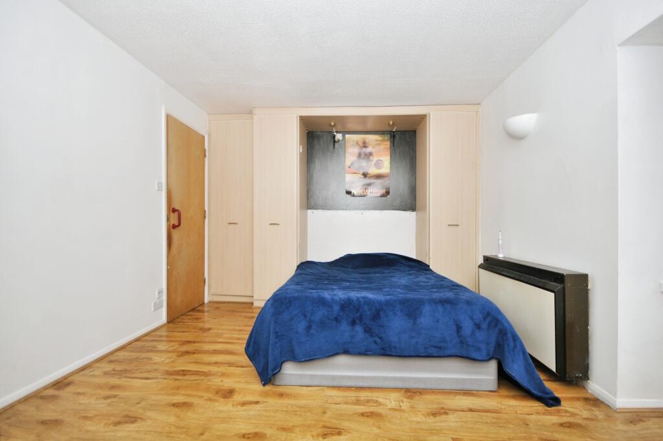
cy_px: 220
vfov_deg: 77.2
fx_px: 276
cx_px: 332
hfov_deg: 100.4
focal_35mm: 15
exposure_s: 1/60
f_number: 5
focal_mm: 10
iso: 200
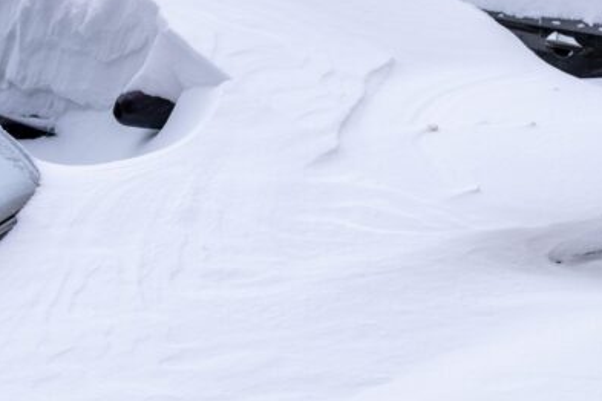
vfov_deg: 15.5
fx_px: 1471
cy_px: 158
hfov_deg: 23.0
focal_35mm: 88
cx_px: 401
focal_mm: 48
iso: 200
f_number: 8
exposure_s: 1/30
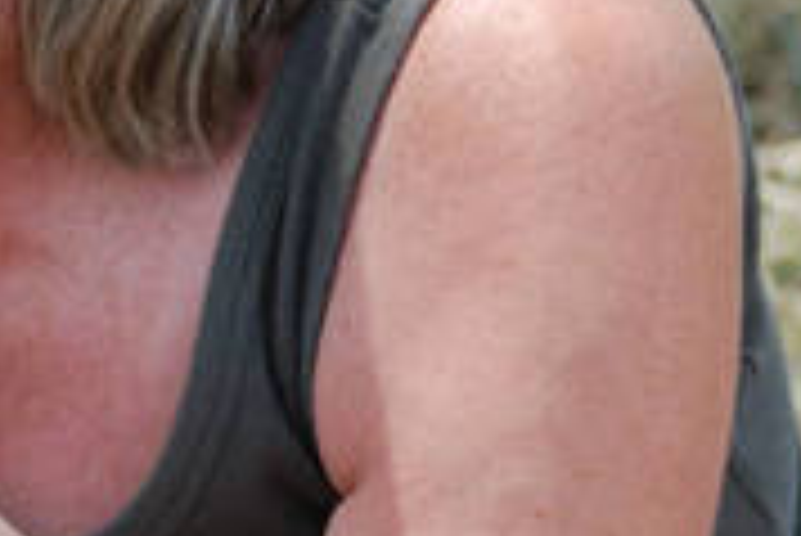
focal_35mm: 471
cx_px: -14
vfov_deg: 2.9
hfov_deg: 4.4
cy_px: -86
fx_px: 10488
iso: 160
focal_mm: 80
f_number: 4.5
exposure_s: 1/400
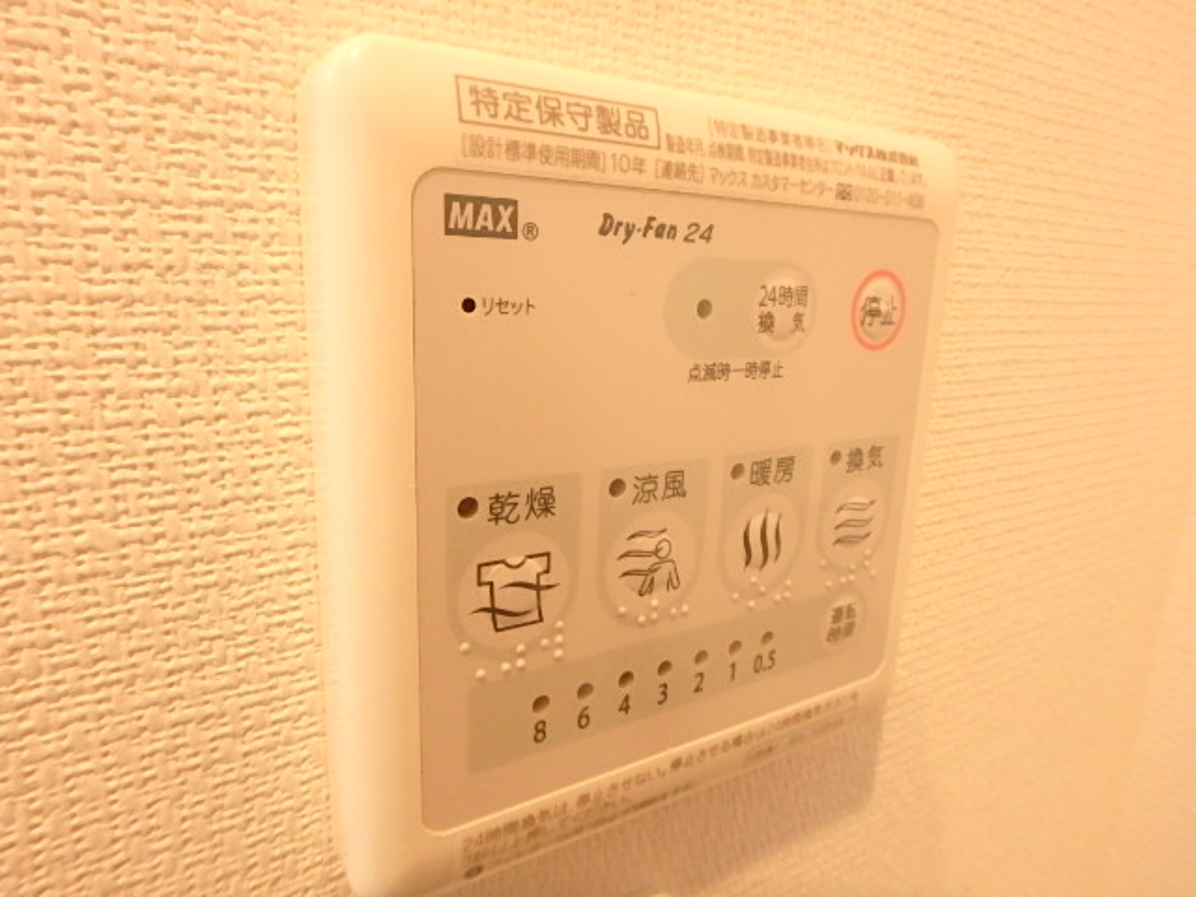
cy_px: 448
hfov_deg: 79.0
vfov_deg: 63.4
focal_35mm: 21
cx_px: 598
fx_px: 726
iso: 800
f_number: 3.5
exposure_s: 1/60
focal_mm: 3.7
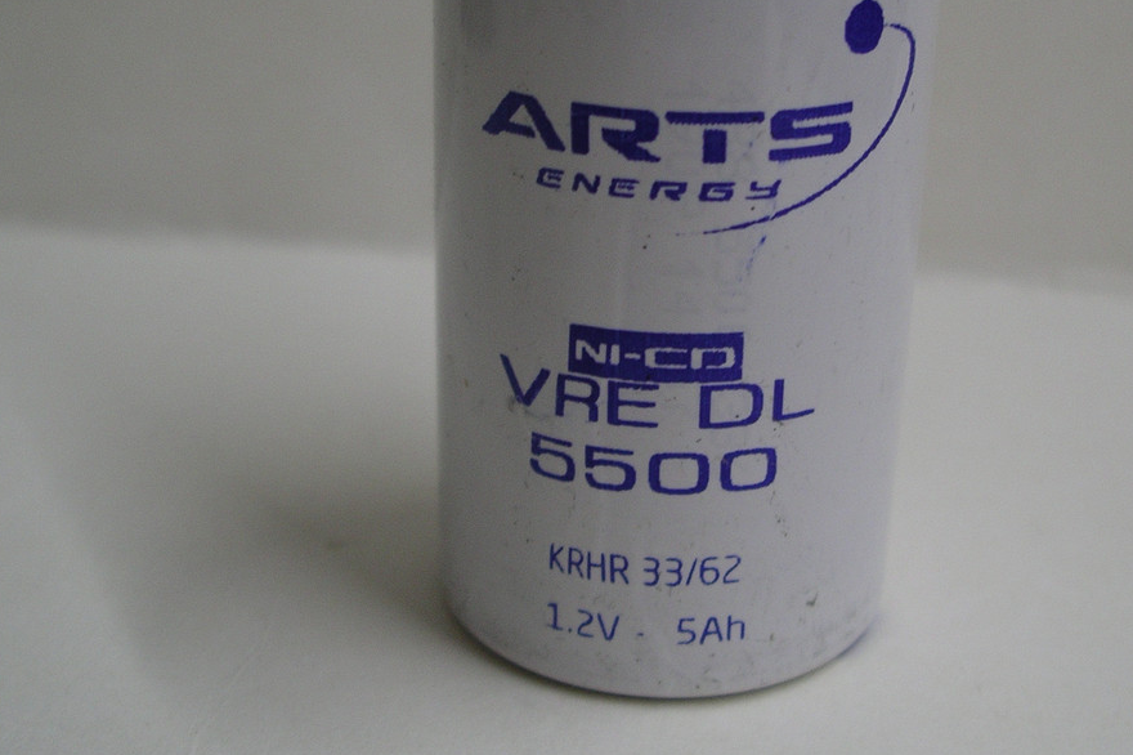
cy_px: 314
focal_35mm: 56
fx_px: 1762
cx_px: 660
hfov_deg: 35.6
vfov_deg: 24.1
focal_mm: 7.8
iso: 125
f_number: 2.8
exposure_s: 1/30
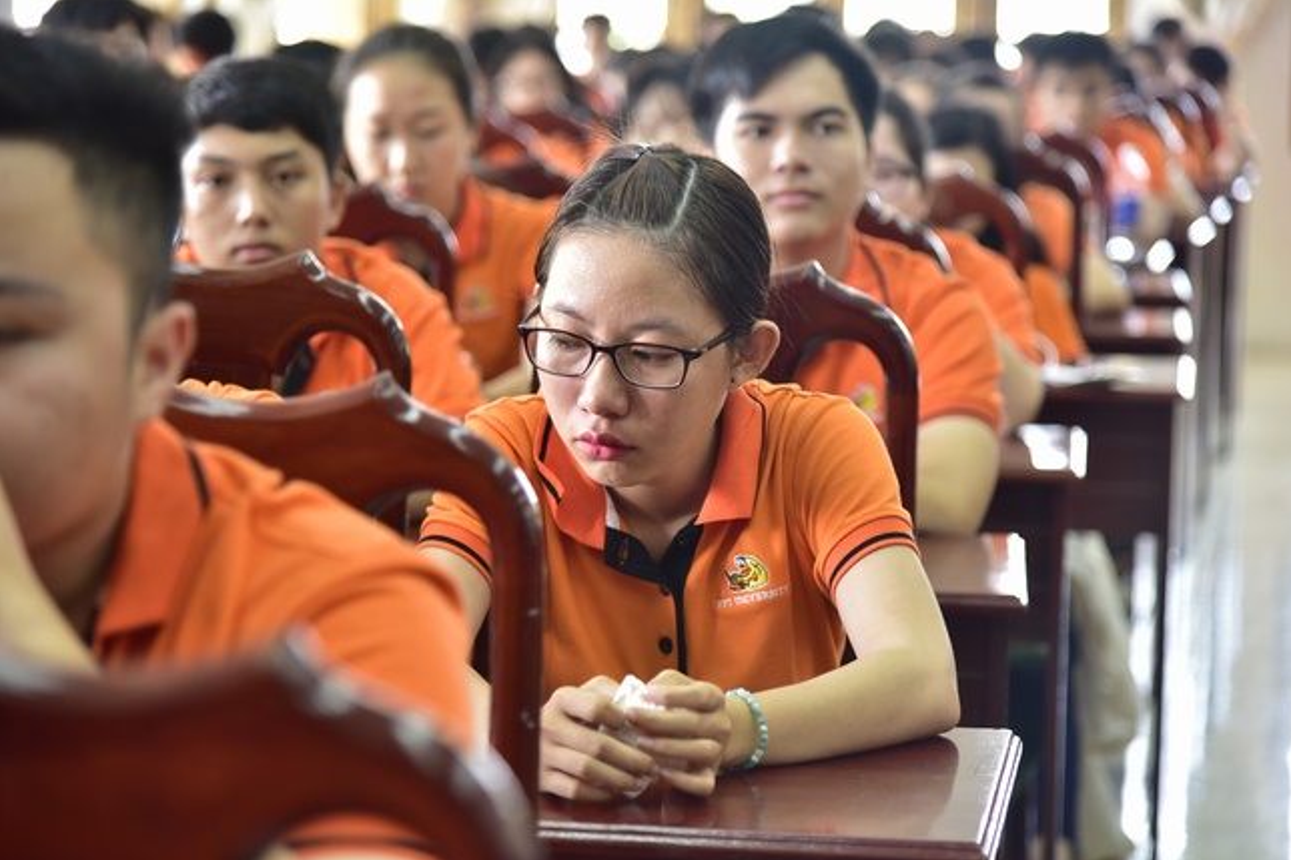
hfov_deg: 19.3
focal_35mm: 106
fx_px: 3800
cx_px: 650
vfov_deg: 12.9
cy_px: 432
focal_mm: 105
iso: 800
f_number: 4
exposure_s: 1/40
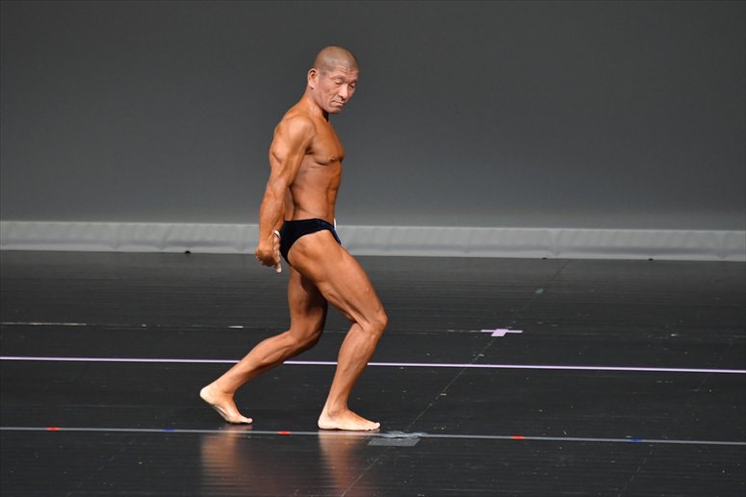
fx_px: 7767
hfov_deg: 5.5
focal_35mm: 375
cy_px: 248
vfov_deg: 3.7
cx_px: 373
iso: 4000
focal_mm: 250
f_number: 5.6
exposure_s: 1/400
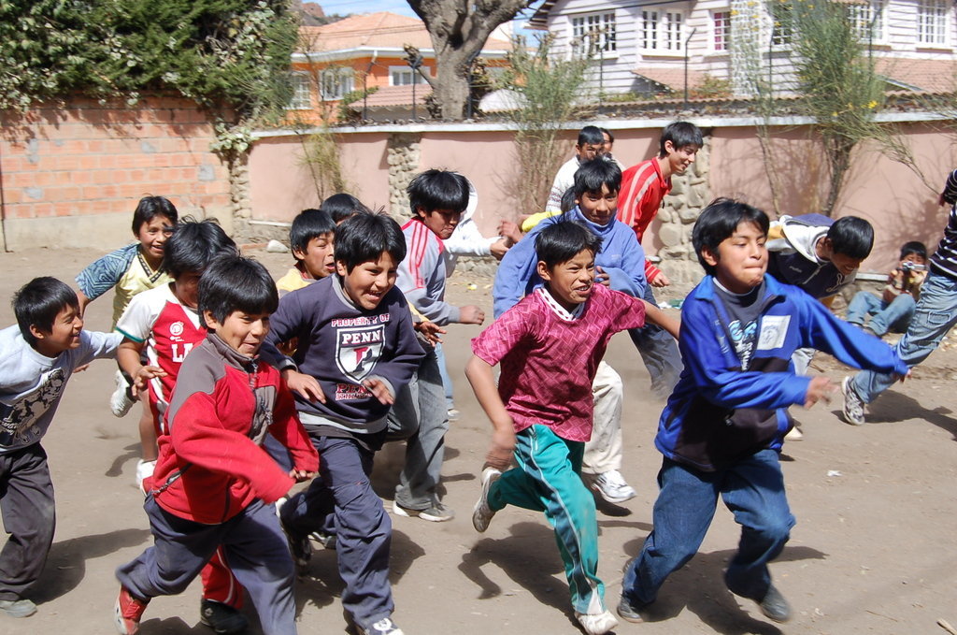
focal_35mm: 45
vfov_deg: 29.8
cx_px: 478
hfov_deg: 43.7
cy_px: 318
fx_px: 1194
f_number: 8
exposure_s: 1/250
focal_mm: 30
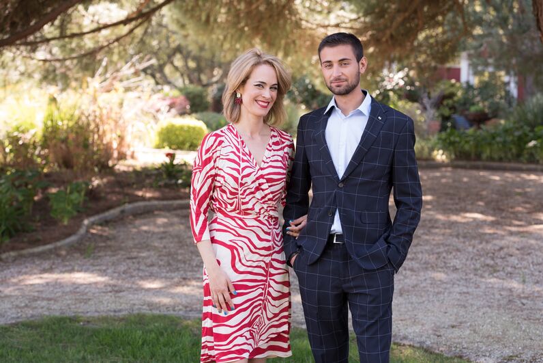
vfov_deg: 17.1
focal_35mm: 80
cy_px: 182
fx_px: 1207
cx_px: 272
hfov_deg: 25.4
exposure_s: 1/160
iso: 400
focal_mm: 80
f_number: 5
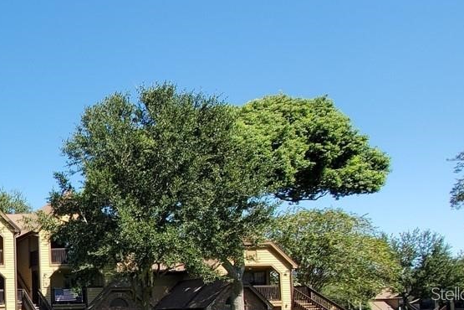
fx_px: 503
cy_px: 293
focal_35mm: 39
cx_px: -159
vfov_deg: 32.1
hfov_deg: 33.6
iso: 50
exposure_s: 1/554
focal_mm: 1.8
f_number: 2.2
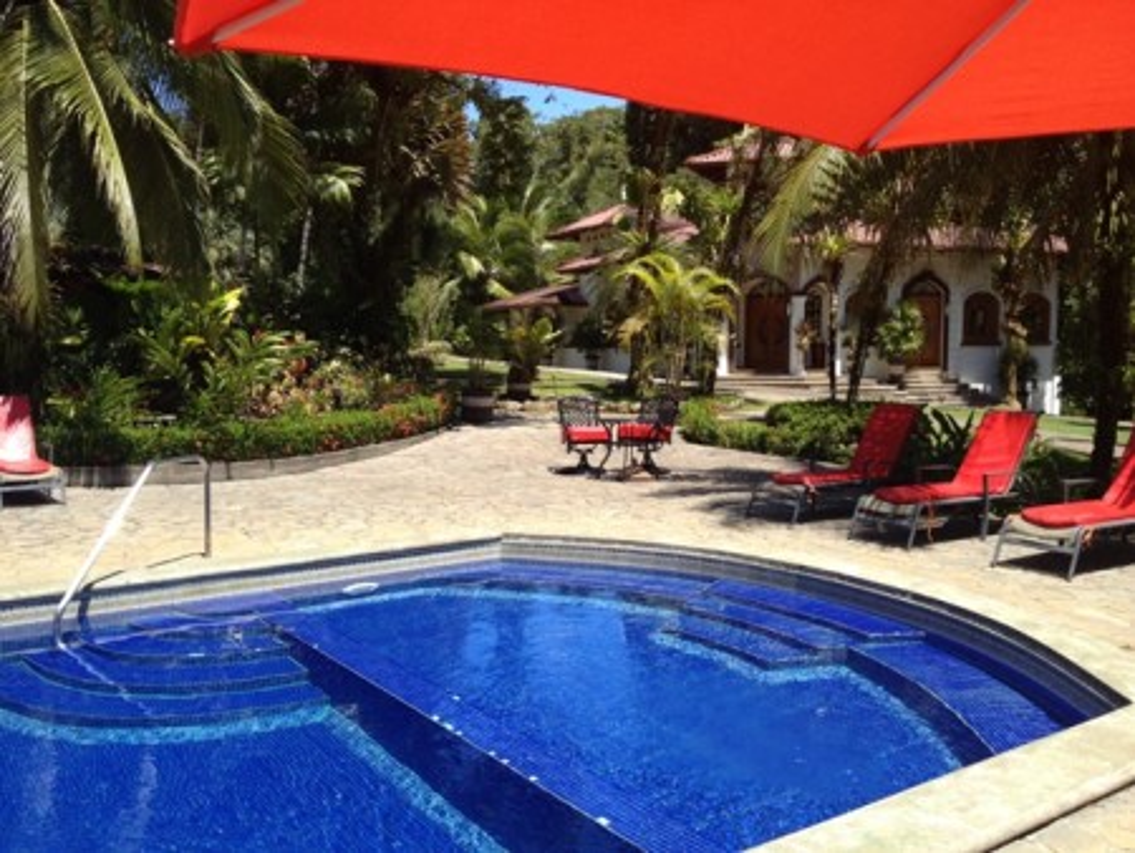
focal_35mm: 35
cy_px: 426
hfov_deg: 52.6
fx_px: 1148
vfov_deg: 40.7
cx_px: 568
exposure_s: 1/986
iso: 50
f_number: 2.4
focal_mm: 4.28
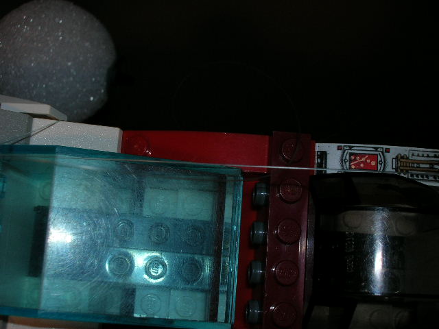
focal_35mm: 50
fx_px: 634
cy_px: 164
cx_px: 220
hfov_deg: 38.2
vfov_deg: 29.1
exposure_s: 1/60.1
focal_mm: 8.4
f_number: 5.6
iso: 50
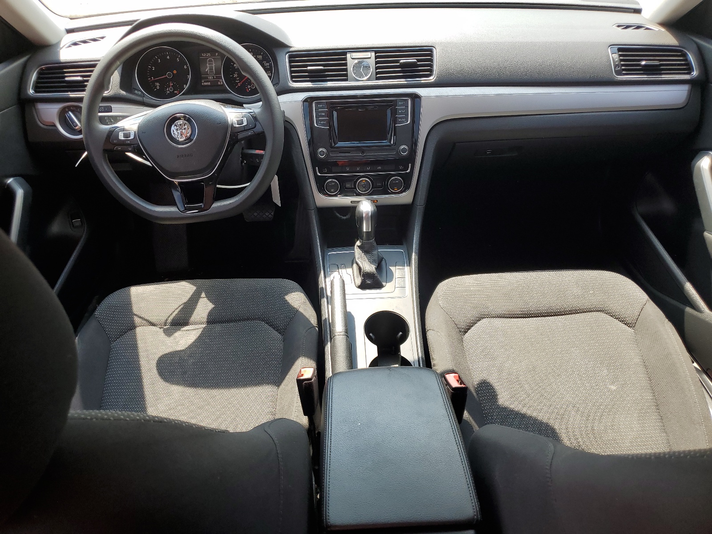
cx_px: 356
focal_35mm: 26
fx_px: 535
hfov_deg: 67.3
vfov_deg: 53.1
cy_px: 267
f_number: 1.5
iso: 50
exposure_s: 1/303
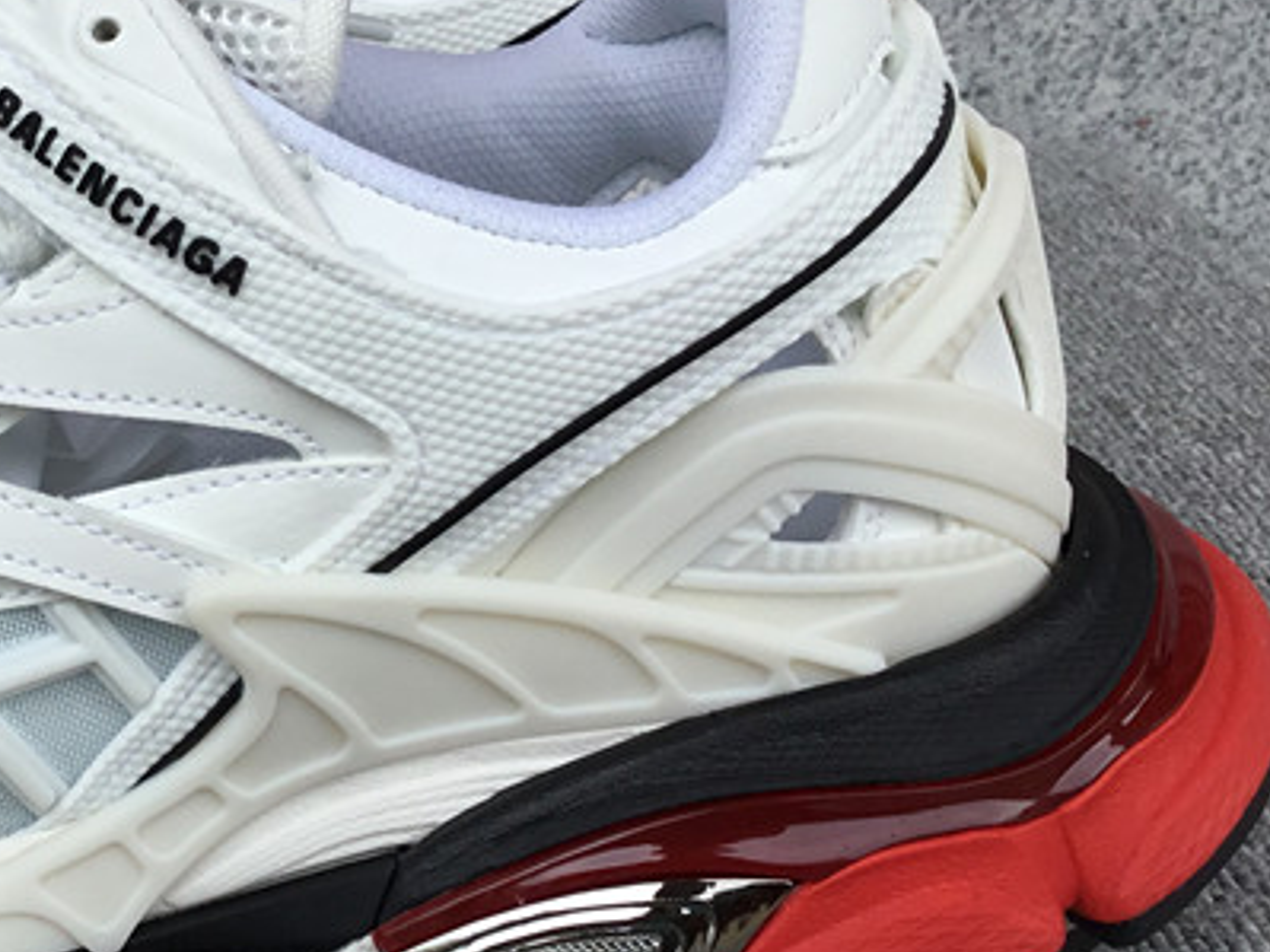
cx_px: 83
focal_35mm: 70
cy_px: 390
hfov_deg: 26.7
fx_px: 2567
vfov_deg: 21.0
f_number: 2.4
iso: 25
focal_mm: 3.3
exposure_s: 1/485
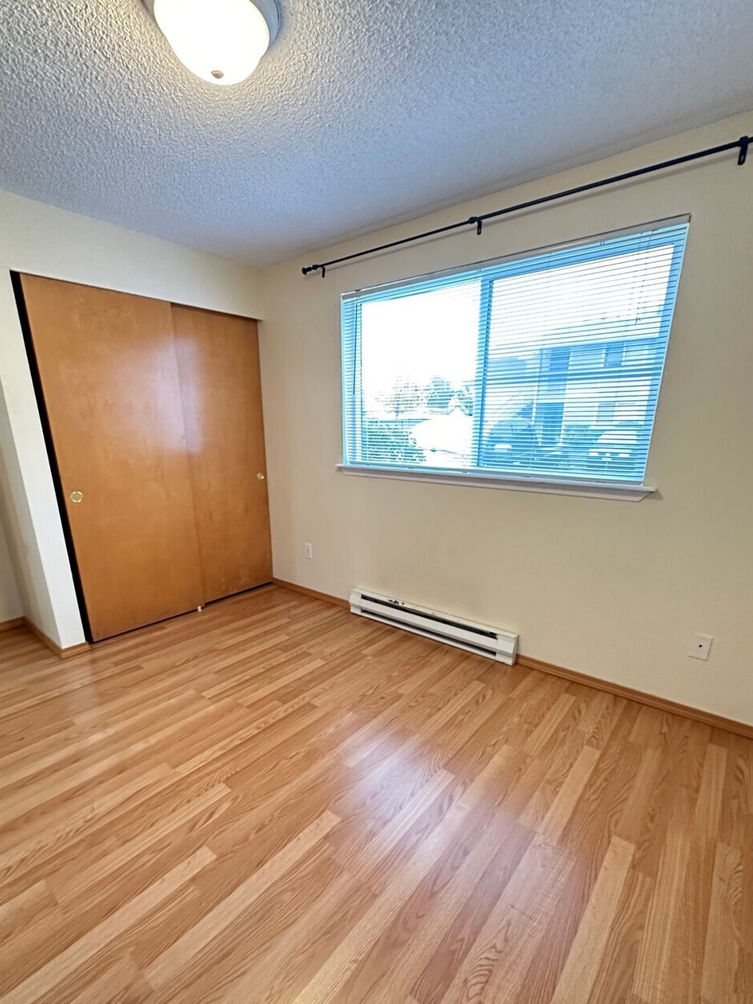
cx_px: 375
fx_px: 464
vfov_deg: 93.9
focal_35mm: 16
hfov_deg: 78.1
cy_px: 571
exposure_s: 1/60
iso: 800
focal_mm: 2.22
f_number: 2.2
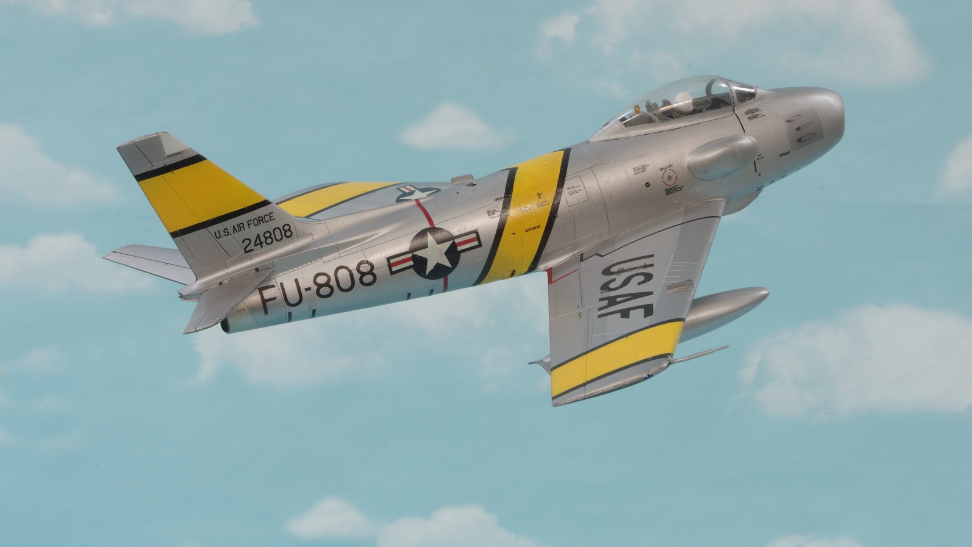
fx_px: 2139
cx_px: 487
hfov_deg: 25.6
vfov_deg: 14.6
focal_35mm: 83
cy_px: 226
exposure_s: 4
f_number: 32
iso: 100
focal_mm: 53
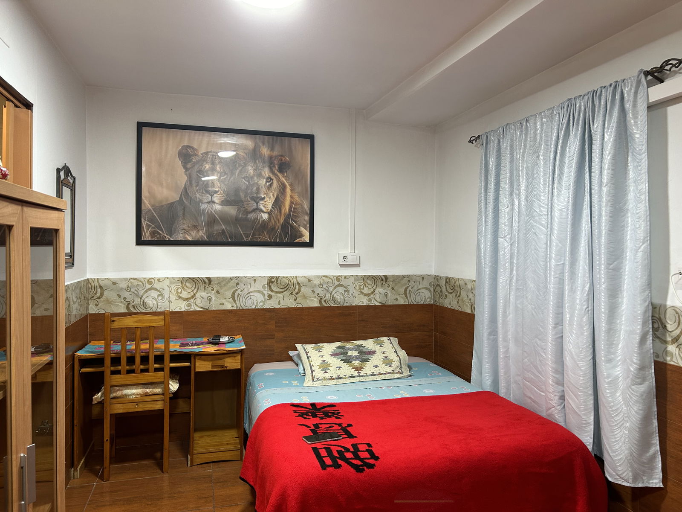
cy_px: 256
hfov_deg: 67.3
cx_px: 341
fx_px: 512
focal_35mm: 26
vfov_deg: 53.1
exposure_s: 1/50
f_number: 1.5
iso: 125
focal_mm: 5.7
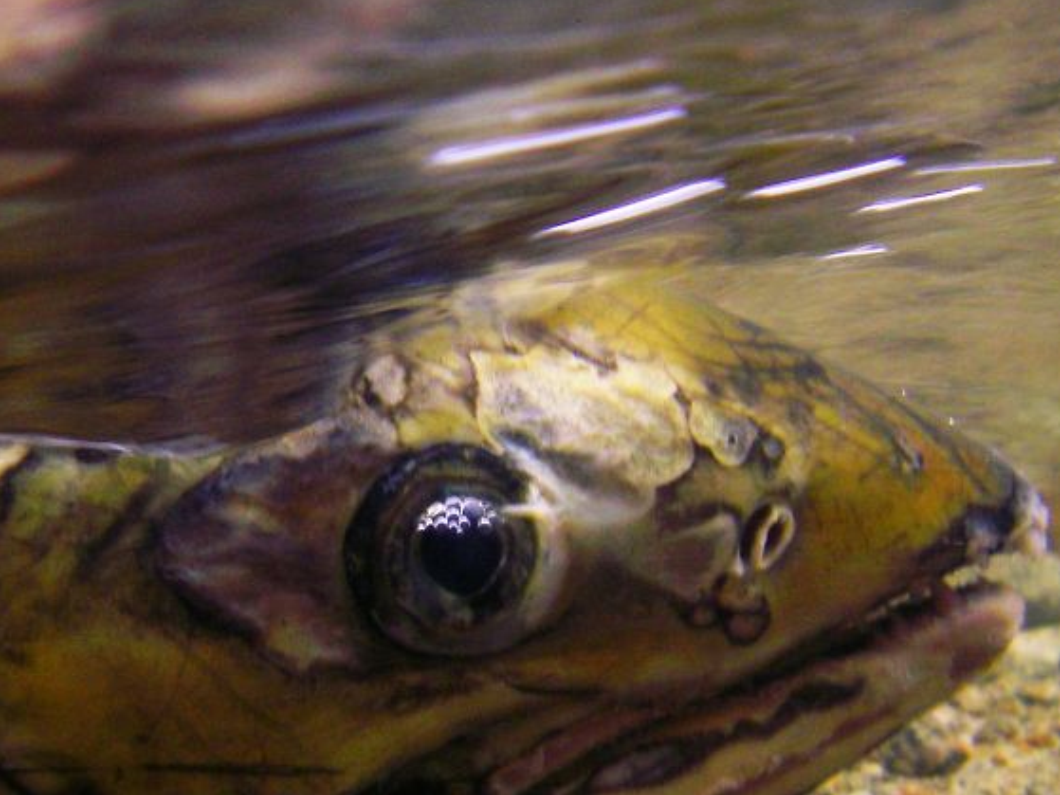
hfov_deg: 28.3
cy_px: 537
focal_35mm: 68
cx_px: 338
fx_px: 2082
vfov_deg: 21.5
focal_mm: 6.3
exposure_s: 1/50
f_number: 3.3
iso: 80
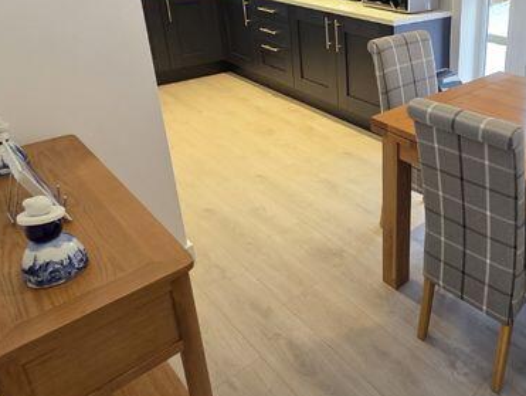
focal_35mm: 28
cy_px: 94
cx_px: 447
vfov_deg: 47.7
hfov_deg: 56.9
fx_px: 426
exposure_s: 1/100
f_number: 1.9
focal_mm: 2.2
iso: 200
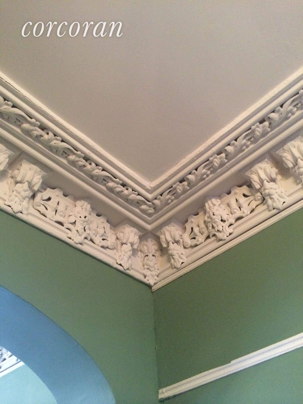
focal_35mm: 30
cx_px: 152
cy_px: 202
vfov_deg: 60.0
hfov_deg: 46.8
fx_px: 350
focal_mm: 4.12
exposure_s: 1/30
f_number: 2.2
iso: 320
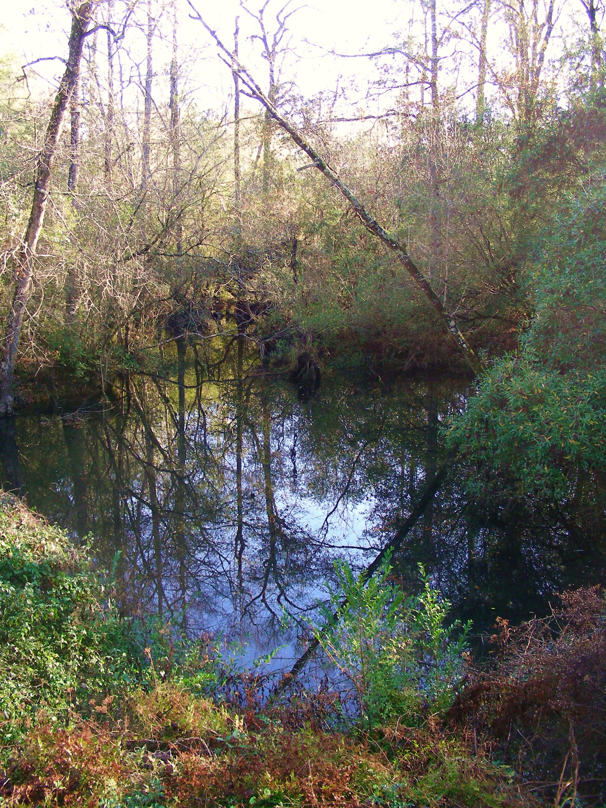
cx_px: 303
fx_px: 887
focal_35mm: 38
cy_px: 404
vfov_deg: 49.0
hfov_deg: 37.7
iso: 50
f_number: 3.5
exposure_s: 1/52.4
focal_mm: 6.3
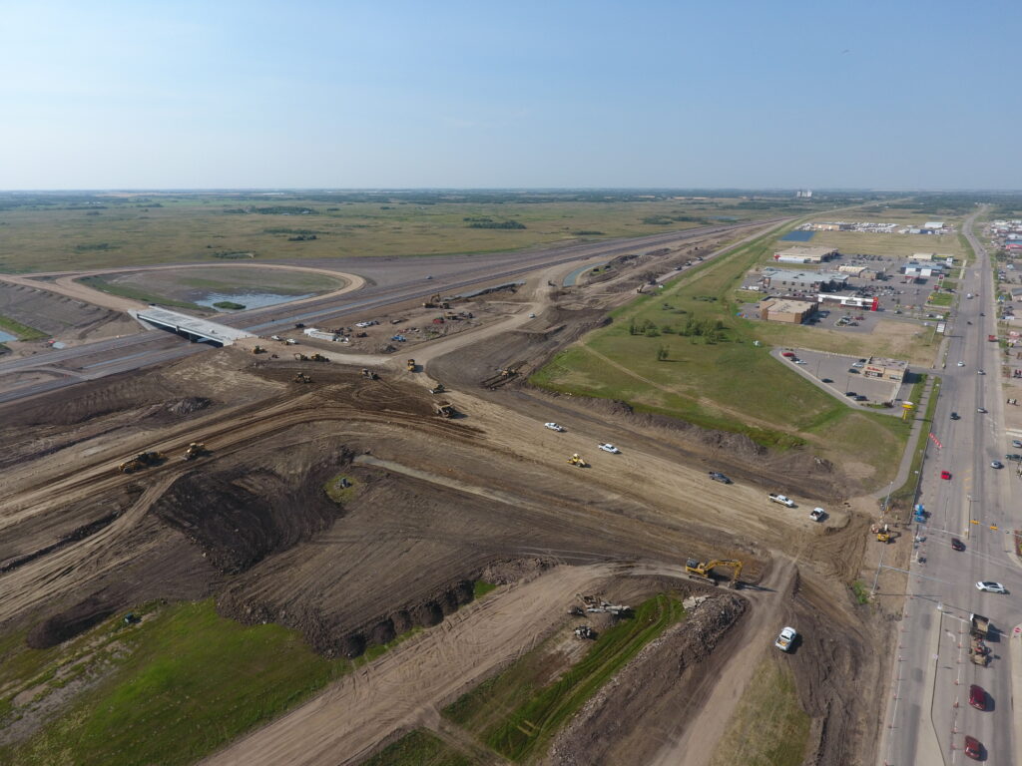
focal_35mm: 20
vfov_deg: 66.0
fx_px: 590
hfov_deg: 81.7
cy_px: 383
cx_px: 511
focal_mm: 3.61
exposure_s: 1/1047
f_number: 2.8
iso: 100
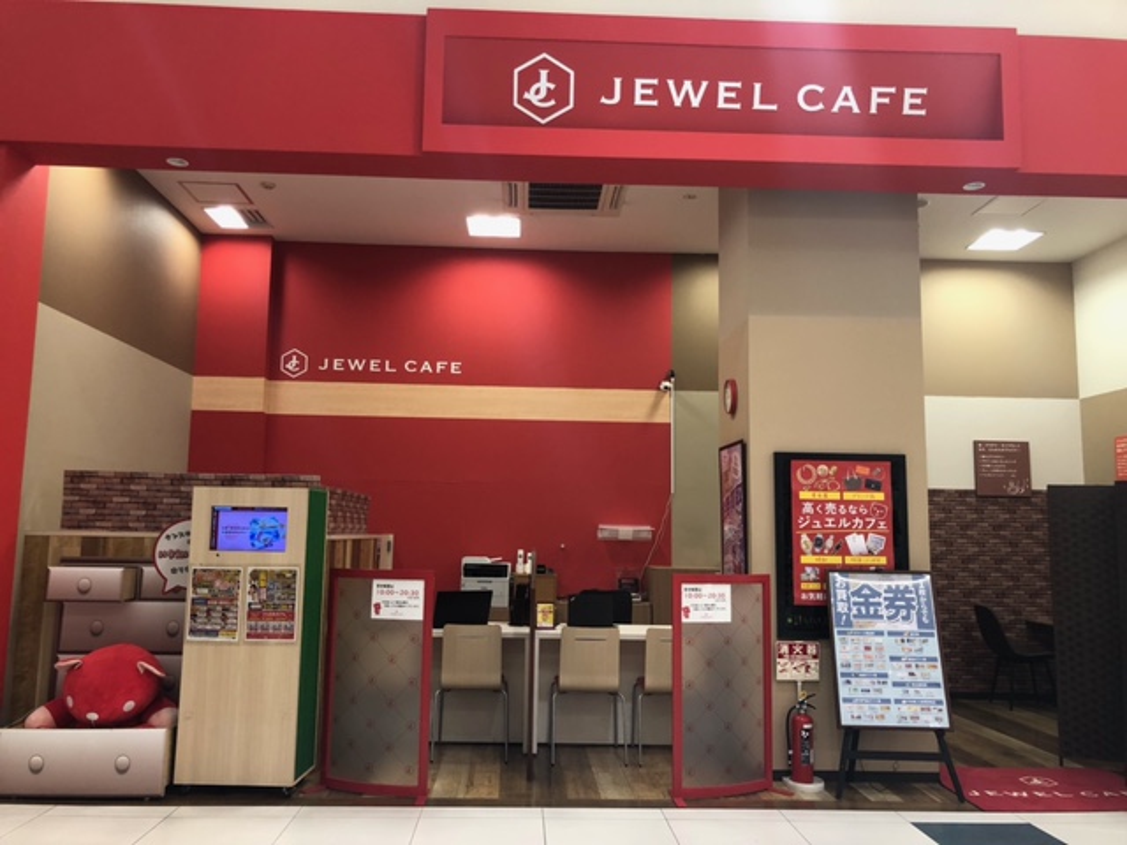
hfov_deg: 63.4
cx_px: 564
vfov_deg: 49.7
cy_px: 422
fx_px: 912
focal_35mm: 28
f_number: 1.8
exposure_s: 1/33
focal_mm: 3.99
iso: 32
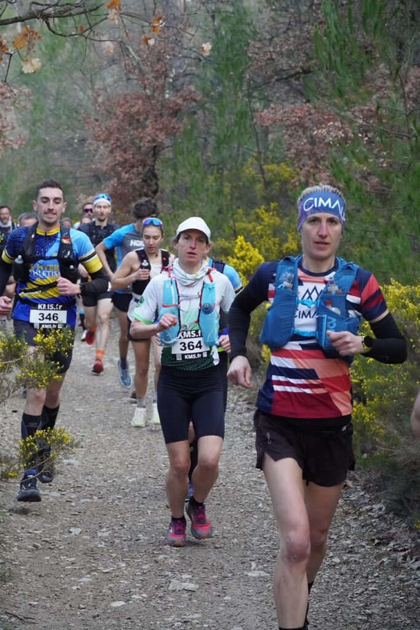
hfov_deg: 12.9
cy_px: 315
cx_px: 210
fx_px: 1863
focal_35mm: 106
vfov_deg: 19.2
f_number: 5.6
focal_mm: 71
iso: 5000
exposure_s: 1/2000
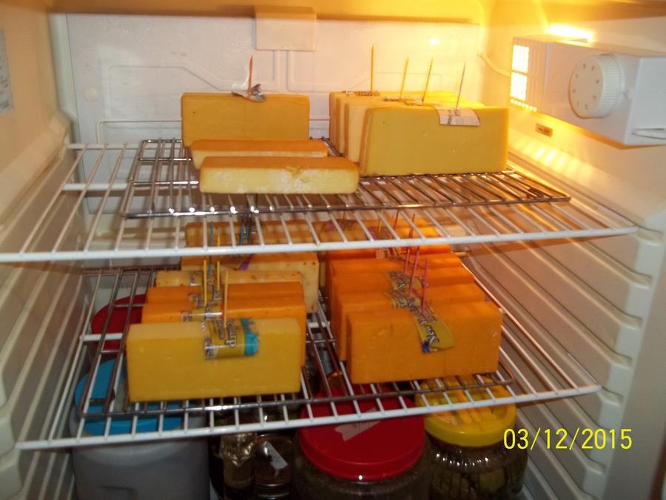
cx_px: 333
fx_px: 616
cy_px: 250
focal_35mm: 32
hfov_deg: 56.8
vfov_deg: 44.2
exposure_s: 1/30
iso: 160
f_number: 2.9
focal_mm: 5.7
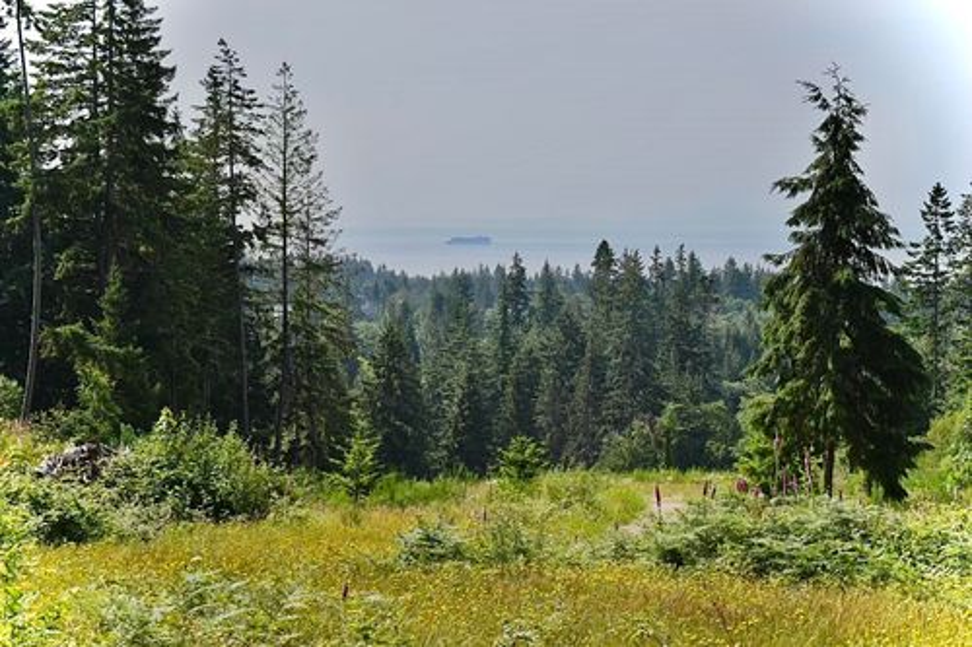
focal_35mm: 82
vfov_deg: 16.5
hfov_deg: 24.6
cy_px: 324
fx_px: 2227
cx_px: 486
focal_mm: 55
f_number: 10
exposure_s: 1/200
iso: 100
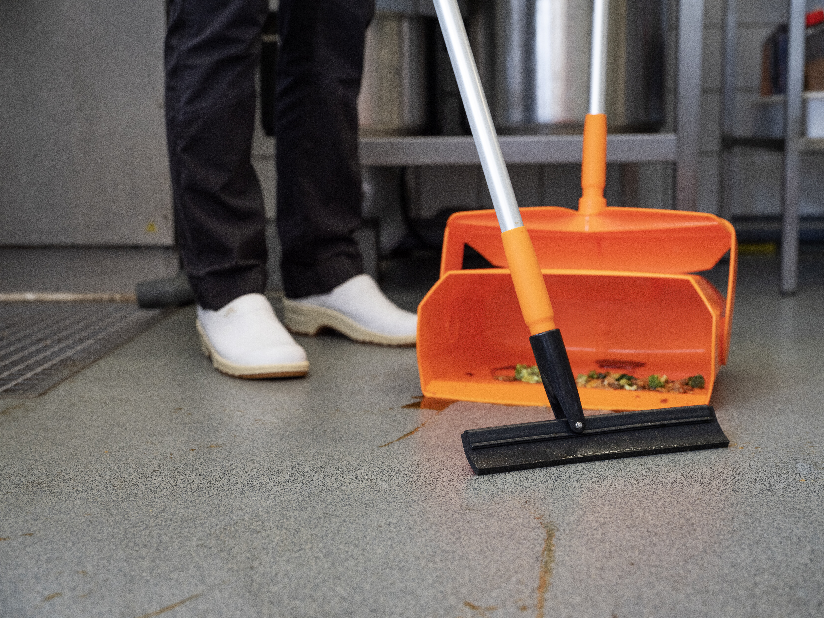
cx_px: 412
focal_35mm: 51
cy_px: 309
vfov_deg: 28.6
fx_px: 1214
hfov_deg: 37.5
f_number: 6.4
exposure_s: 1/125
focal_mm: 64
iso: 500
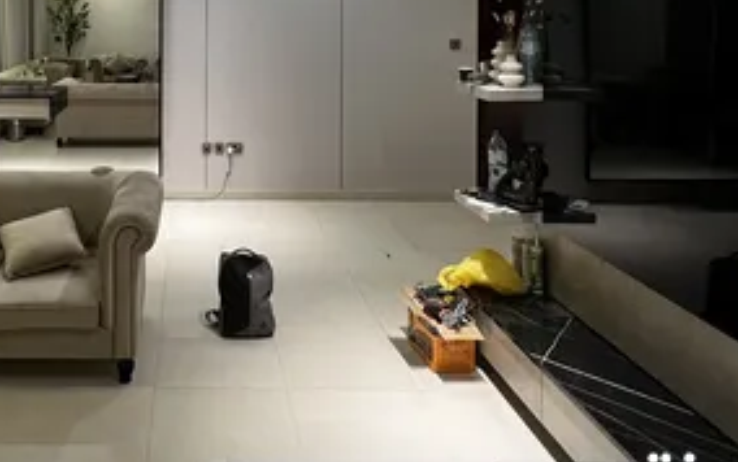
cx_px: 179
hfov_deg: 57.9
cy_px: 10
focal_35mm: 31
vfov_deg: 36.9
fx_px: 624
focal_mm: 1.57
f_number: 1.8
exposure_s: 1/50
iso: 160
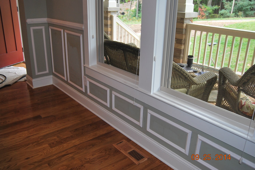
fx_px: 213
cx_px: 128
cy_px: 85
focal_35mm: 30
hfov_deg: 61.9
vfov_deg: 43.7
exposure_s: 1/60
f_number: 3.8
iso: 200
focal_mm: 20
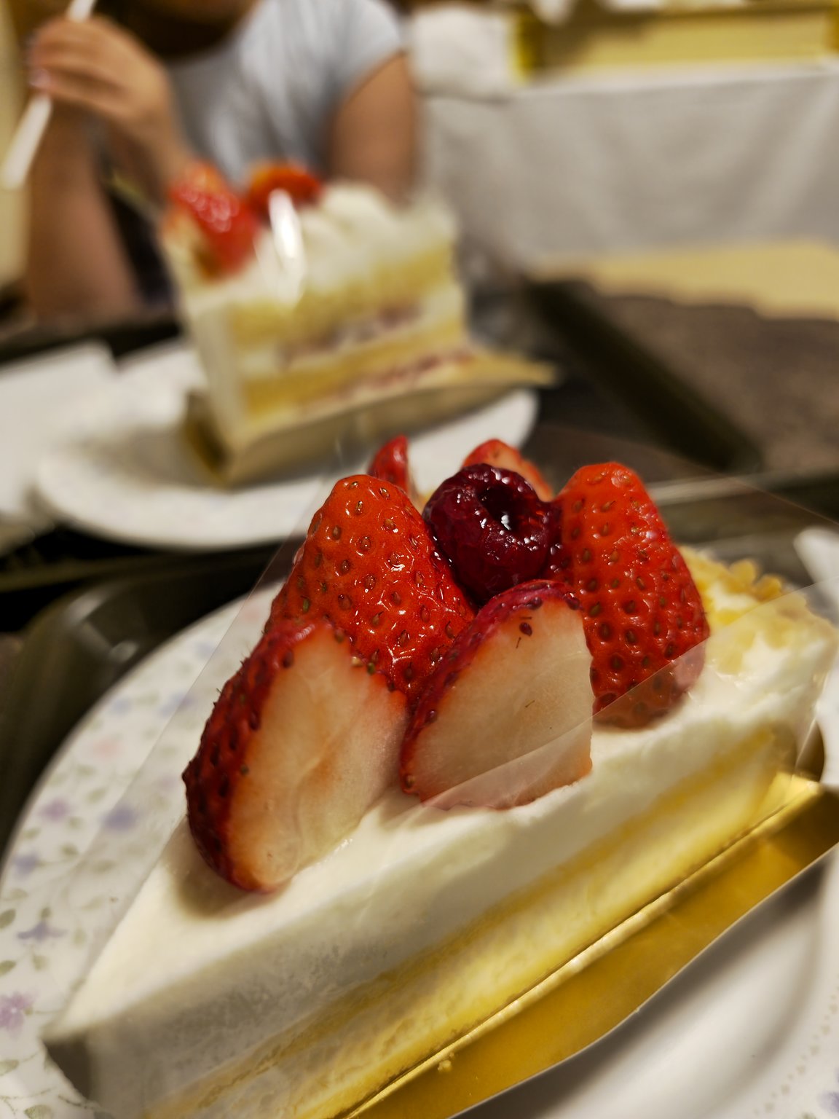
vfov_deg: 73.9
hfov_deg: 58.9
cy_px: 560
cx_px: 420
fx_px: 743
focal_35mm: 23
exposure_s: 1/50
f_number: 1.7
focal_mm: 6.3
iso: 64
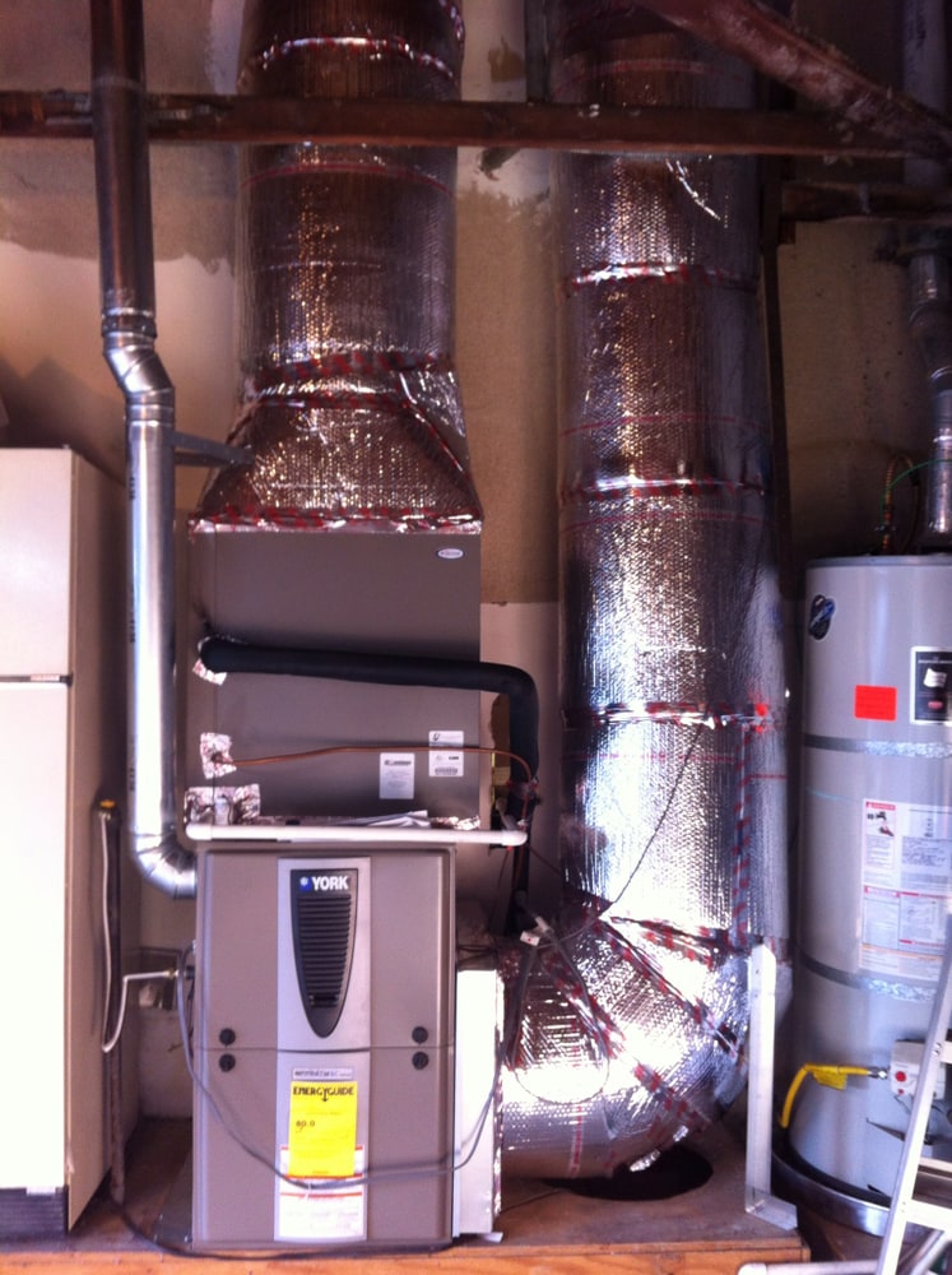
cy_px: 638
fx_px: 1287
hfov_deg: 40.6
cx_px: 476
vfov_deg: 52.7
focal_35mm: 35
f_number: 2.8
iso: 125
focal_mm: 3.85
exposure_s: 1/15
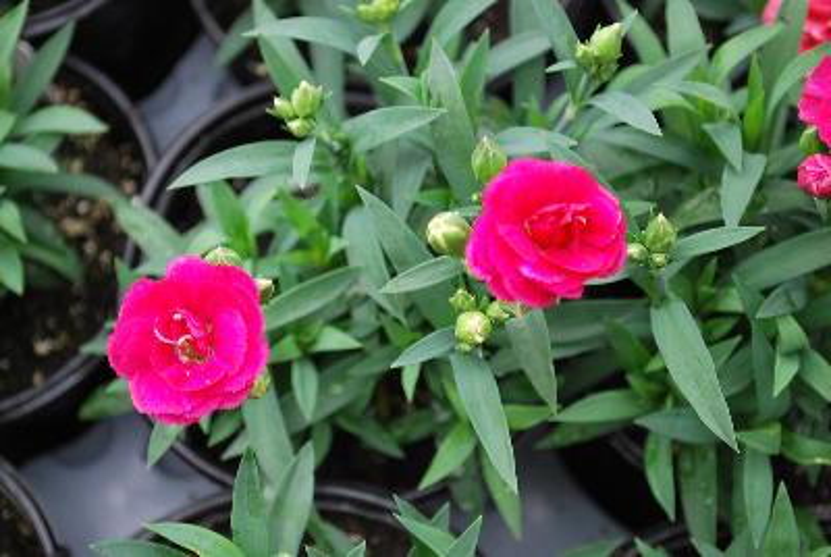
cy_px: 278
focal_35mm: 72
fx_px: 1664
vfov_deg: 19.0
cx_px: 416
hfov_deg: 28.0
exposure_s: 1/30
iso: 200
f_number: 5.6
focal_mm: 48
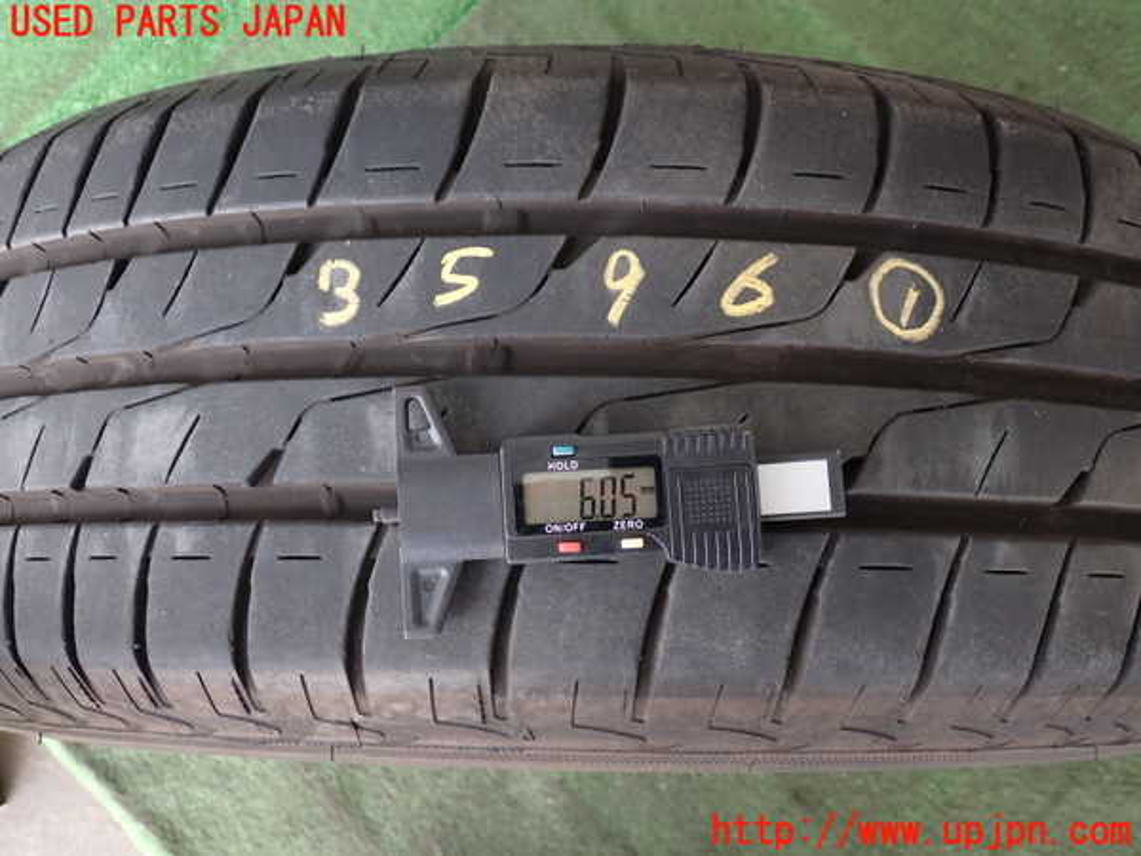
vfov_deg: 39.7
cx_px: 570
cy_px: 428
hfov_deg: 51.4
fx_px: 1187
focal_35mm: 36
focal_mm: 6.37
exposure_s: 1/40
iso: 200
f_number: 2.5
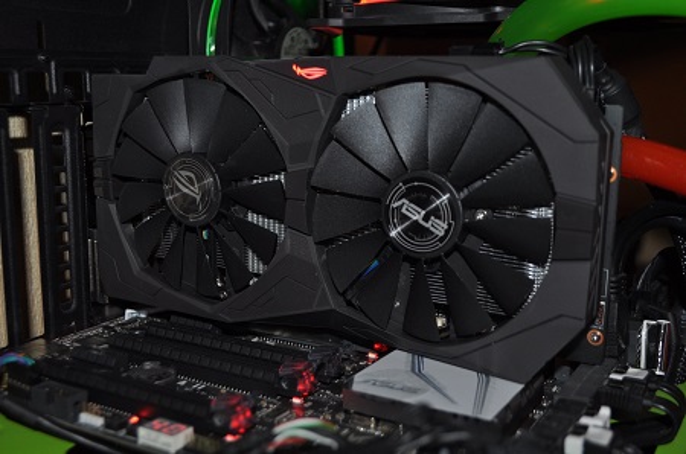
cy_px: 227
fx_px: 827
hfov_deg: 45.0
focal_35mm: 44
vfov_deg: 30.7
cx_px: 343
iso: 280
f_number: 4.5
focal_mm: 29
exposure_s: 1/60
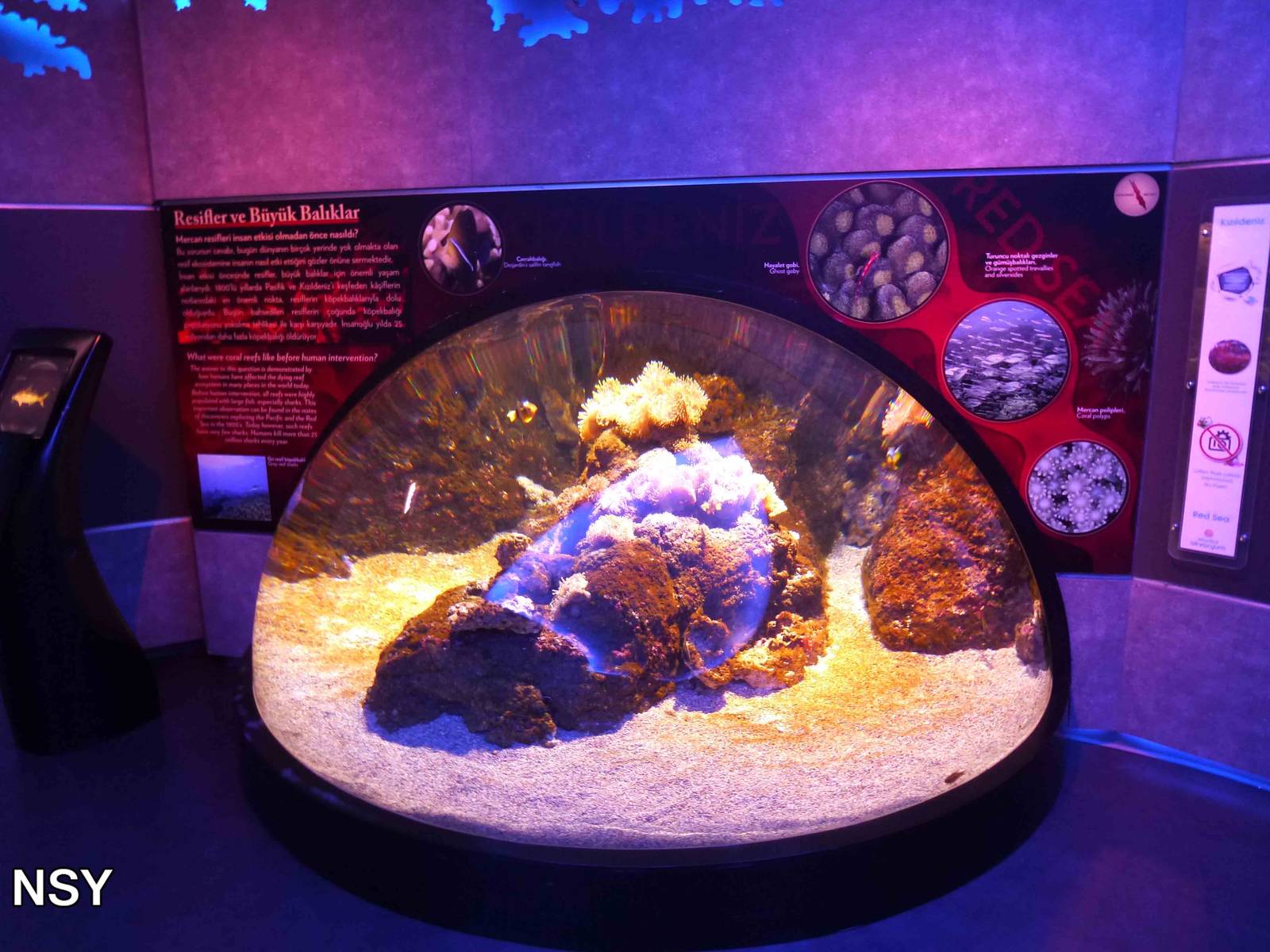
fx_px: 881
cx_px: 635
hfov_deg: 71.6
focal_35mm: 24
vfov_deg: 56.8
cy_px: 476
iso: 200
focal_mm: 4.3
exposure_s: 1/8
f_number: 3.3
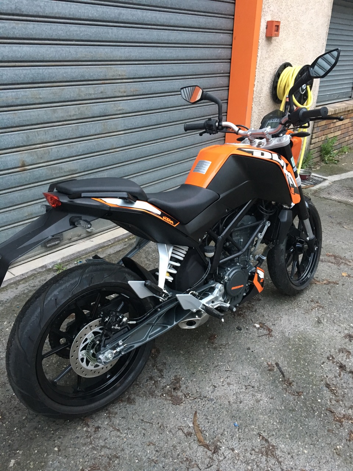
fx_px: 394
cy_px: 236
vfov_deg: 61.7
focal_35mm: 29
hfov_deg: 48.2
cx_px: 176
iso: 200
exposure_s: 1/20
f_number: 2.2
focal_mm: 4.15
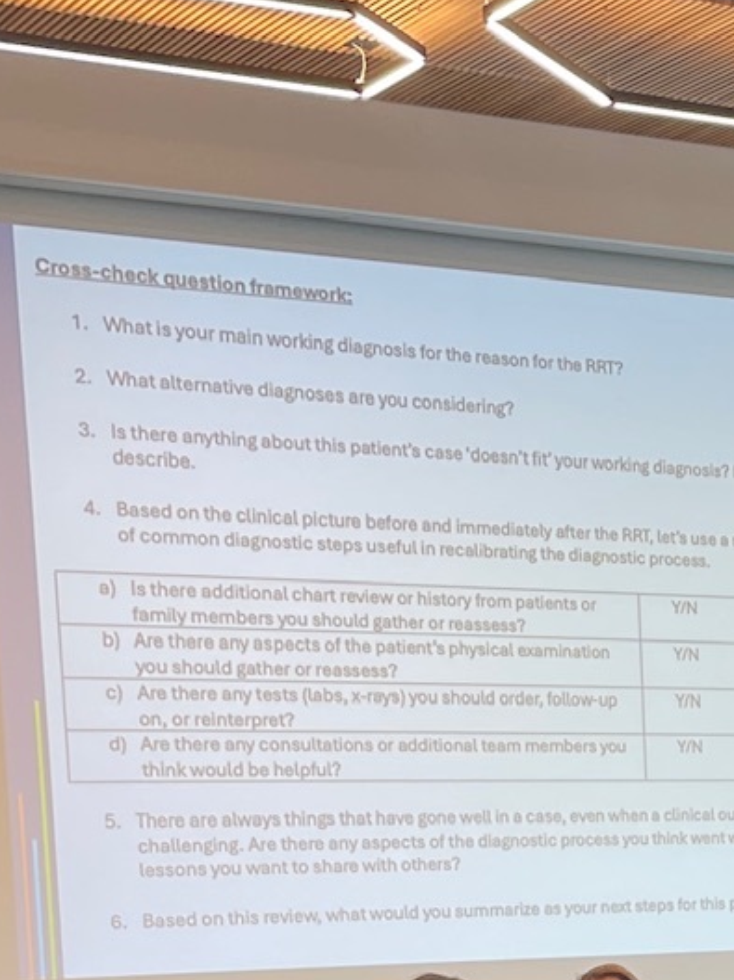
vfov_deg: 18.3
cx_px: 1028
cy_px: 1224
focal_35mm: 101
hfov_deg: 13.9
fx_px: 2857
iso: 100
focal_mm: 4.2
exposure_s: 1/120
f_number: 1.6
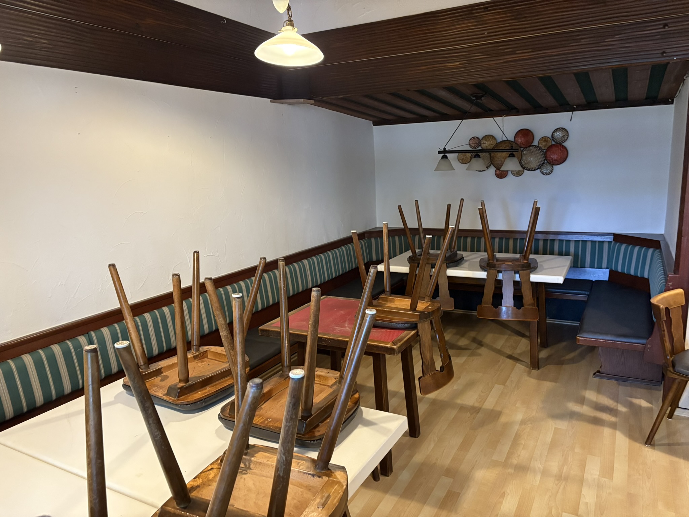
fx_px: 518
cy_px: 258
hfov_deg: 67.3
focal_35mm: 26
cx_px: 344
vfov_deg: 53.1
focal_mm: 5.96
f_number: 1.6
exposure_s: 1/33
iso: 500
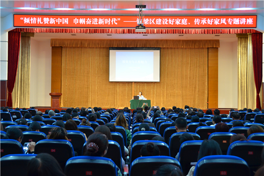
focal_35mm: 42
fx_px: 308
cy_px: 88
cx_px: 132
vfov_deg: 31.9
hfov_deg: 46.4
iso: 800
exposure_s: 1/40
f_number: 4
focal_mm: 28
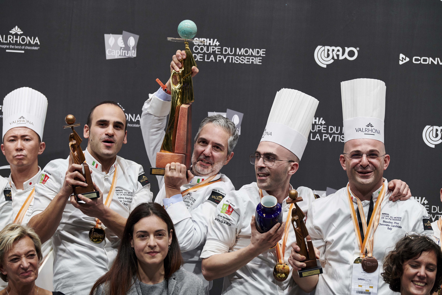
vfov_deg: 9.1
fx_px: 1842
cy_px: 148
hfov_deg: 13.7
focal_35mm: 150
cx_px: 221
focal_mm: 150
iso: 1600
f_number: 4
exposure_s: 1/250
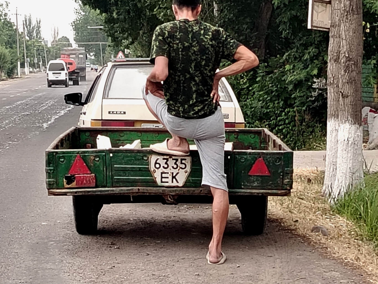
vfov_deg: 31.5
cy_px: 129
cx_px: 169
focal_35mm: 46
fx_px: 502
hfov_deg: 41.2
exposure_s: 1/125
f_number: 1.75
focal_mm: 5.25
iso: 100
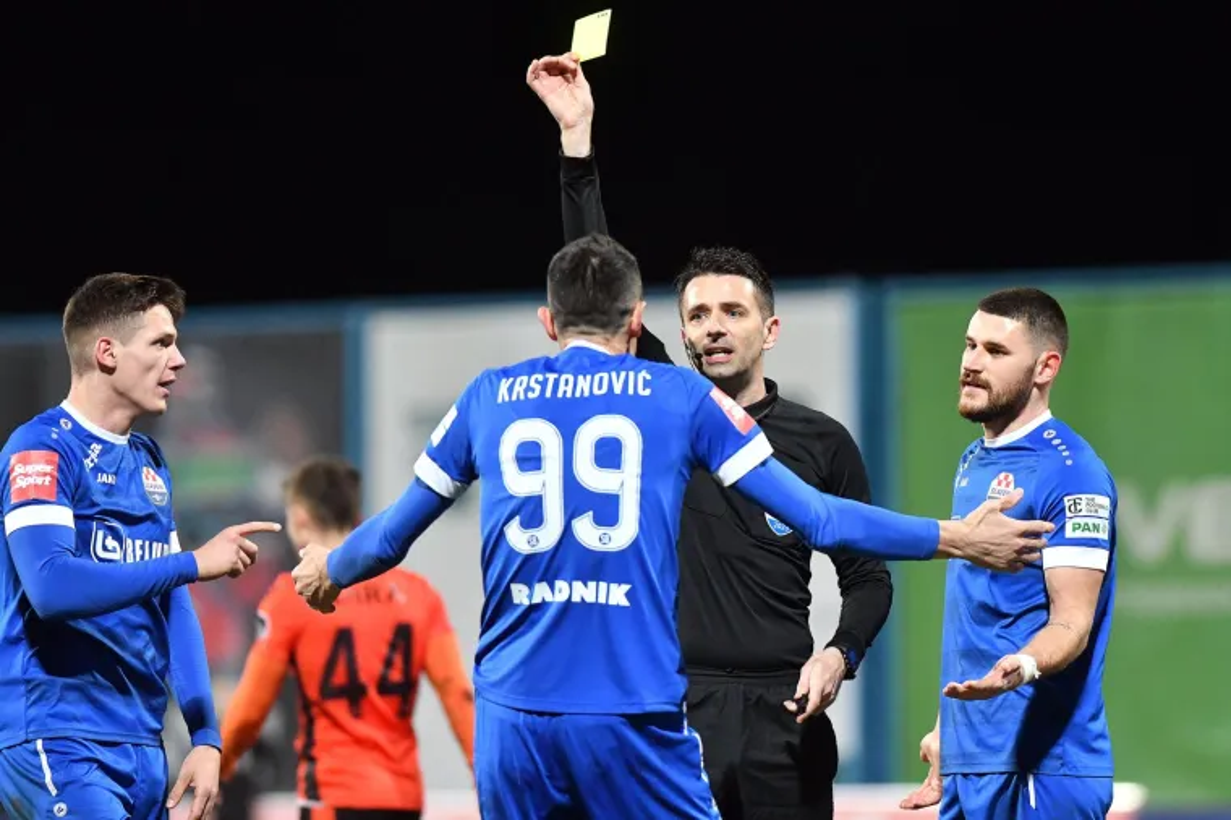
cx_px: 616
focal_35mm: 300
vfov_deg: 4.6
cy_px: 410
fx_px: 10253
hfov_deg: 6.9
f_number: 4
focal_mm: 300
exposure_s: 1/1000
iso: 4000
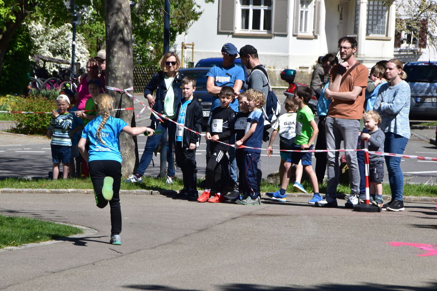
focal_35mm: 225
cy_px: 146
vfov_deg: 6.1
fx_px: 2731
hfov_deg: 9.1
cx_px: 218
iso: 400
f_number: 16
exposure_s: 1/320
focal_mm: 150
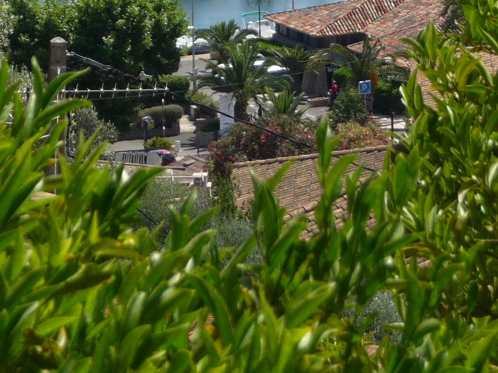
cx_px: 291
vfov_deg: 4.6
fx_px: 4603
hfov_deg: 6.2
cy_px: -136
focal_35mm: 320
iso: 100
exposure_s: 1/500
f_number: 4.7
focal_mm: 19.1
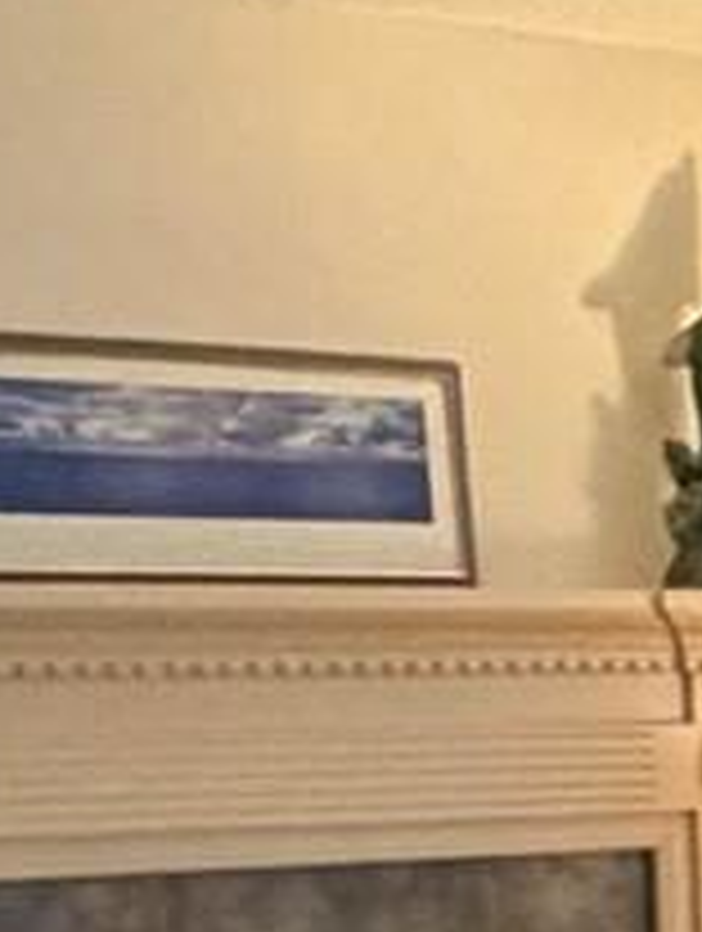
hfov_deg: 12.6
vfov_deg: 17.1
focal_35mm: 108
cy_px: 1202
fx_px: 2911
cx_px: 1246
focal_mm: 2.22
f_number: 2.2
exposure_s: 1/60
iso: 640
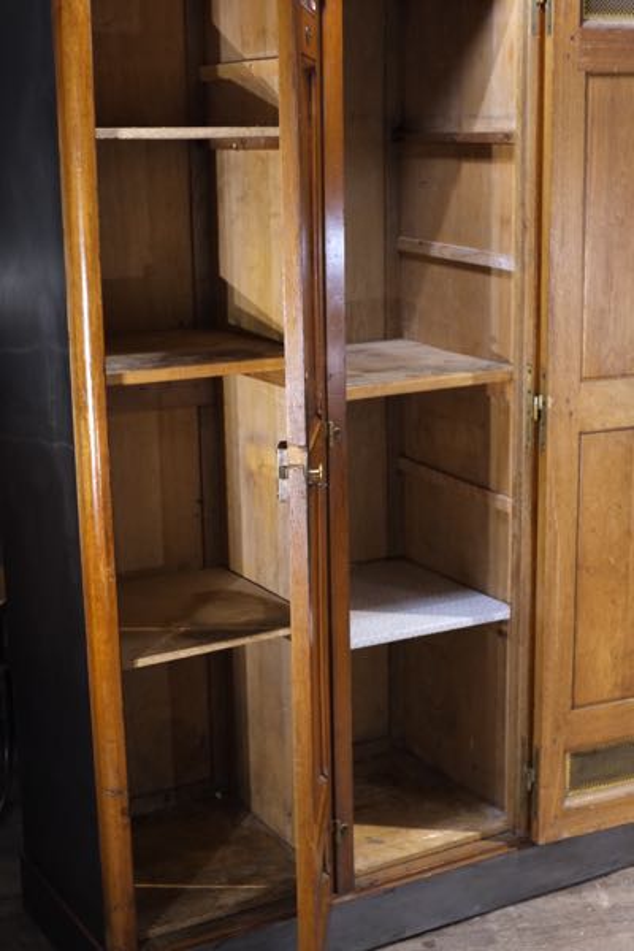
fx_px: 1400
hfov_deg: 25.5
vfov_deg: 37.5
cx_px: 317
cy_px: 476
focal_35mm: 53
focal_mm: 35
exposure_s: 1/125
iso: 2500
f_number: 3.2
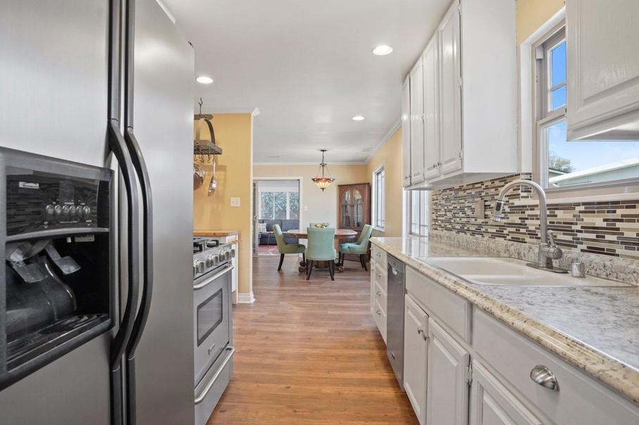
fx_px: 319
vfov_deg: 67.3
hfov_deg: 90.0
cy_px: 211
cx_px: 310
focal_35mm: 18
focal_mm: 16
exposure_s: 1/15
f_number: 8
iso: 5000
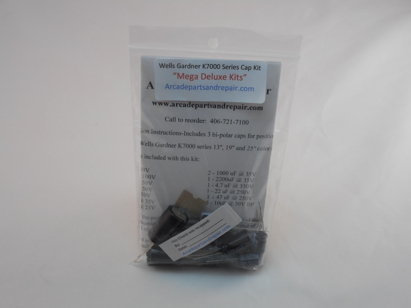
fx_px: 522
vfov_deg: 32.9
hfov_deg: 42.9
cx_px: 206
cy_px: 154
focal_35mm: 44
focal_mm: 7.9
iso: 160
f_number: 4.7
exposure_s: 1/30
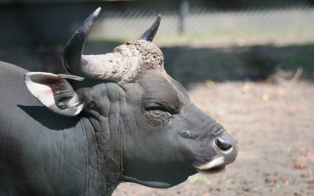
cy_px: 100
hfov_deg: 6.2
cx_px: 157
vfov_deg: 3.9
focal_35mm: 338
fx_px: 2892
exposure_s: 1/500
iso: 250
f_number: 5.3
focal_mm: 220
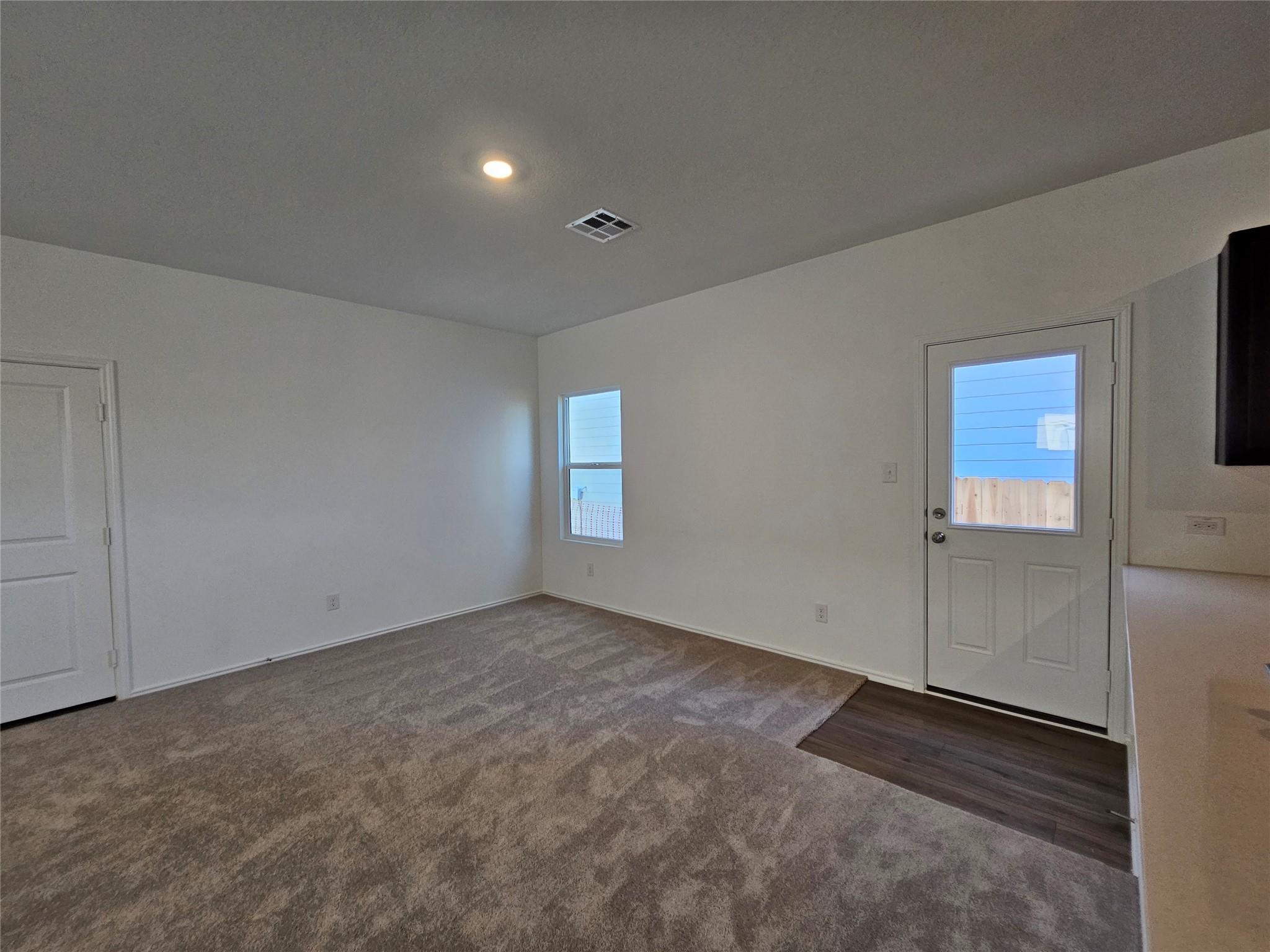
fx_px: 477
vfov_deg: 89.9
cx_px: 635
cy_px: 476
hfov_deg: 106.2
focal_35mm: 13
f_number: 2.2
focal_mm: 2.2
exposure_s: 1/60
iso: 80
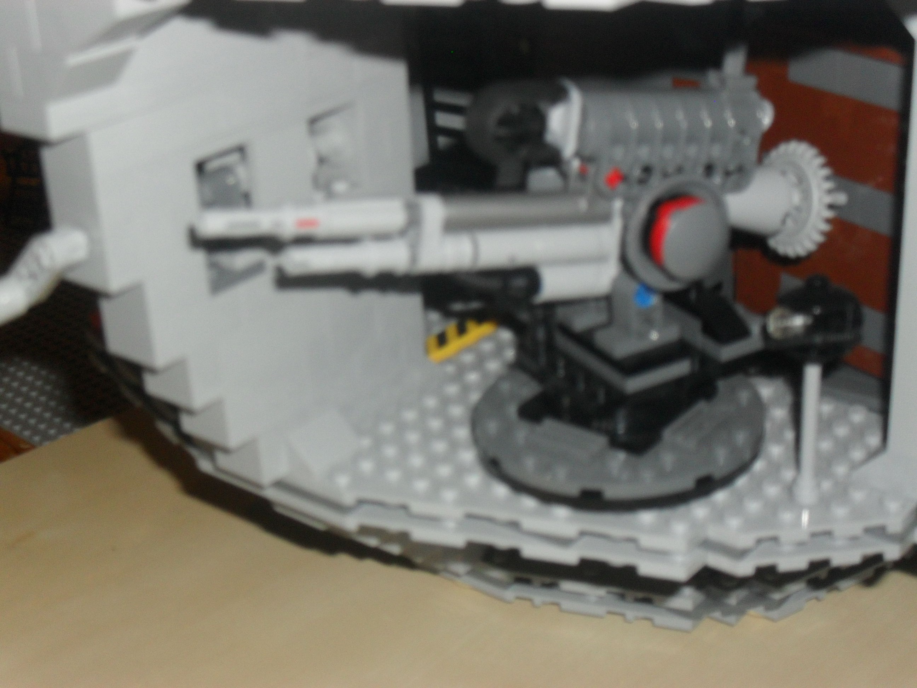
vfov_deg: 25.7
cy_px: 344
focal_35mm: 57
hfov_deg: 33.8
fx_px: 1510
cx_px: 458
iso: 200
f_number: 4.3
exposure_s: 1/60
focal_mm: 10.1
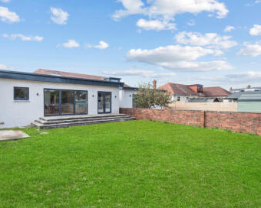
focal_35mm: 21
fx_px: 162
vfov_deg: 65.5
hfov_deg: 77.6
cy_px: 103
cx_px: 134
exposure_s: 1/100
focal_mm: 16
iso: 250
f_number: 9
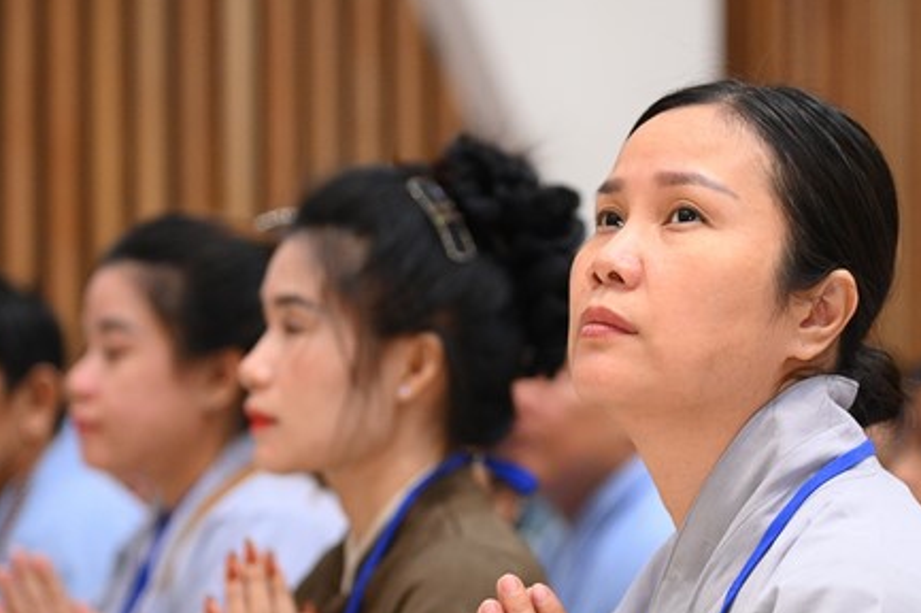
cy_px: 411
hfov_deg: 11.4
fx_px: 4601
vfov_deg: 7.6
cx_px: 506
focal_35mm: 180
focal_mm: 120
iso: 4000
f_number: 4
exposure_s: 1/160
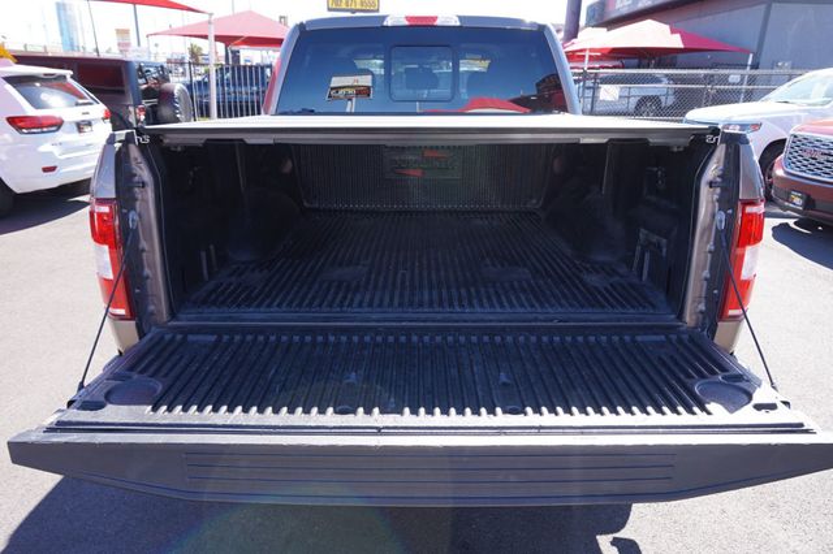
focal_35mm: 24
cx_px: 416
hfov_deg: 73.8
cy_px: 277
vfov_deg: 53.1
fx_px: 555
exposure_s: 1/80
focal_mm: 16
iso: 100
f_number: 5.6
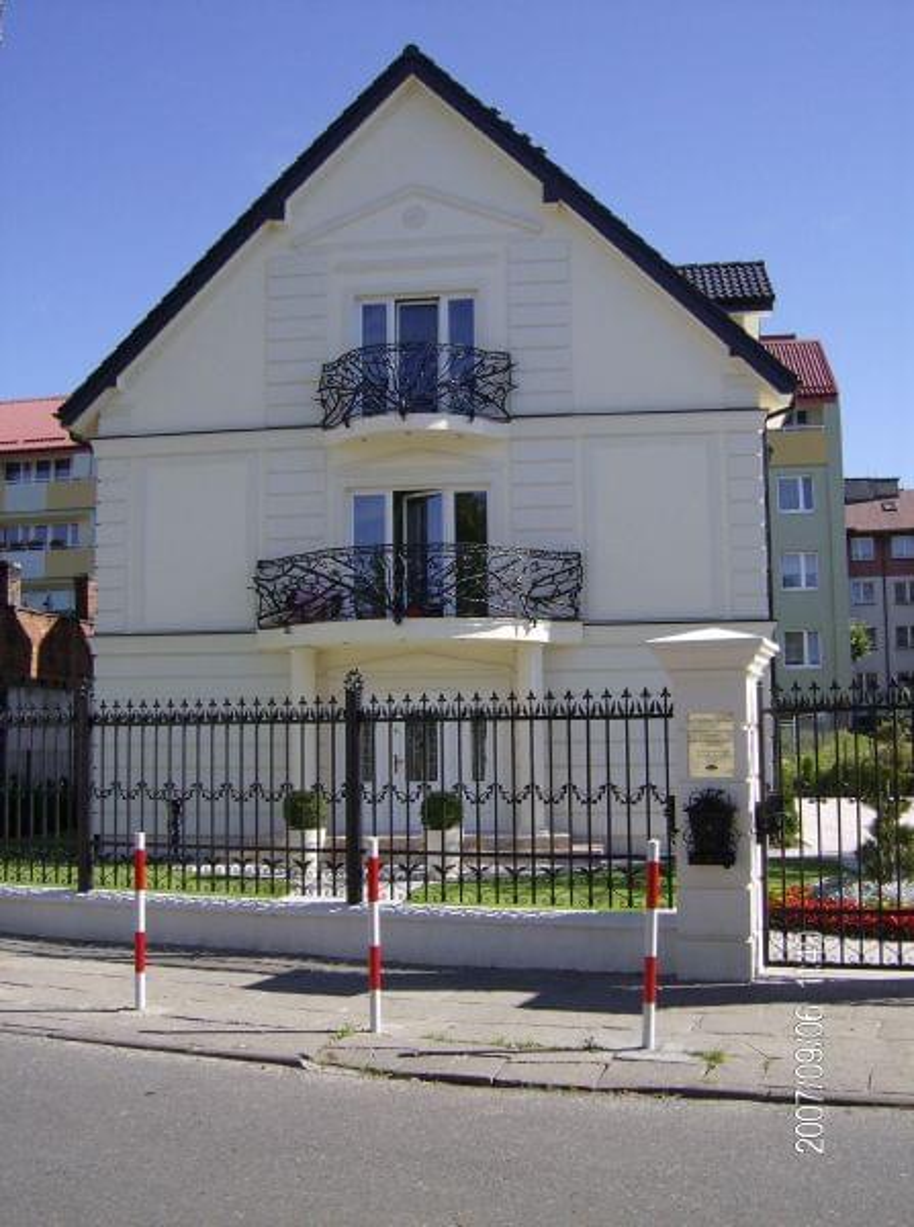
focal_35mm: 36
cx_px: 457
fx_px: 1273
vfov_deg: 51.5
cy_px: 614
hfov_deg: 39.5
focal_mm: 6
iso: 100
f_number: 4.7
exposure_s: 1/558
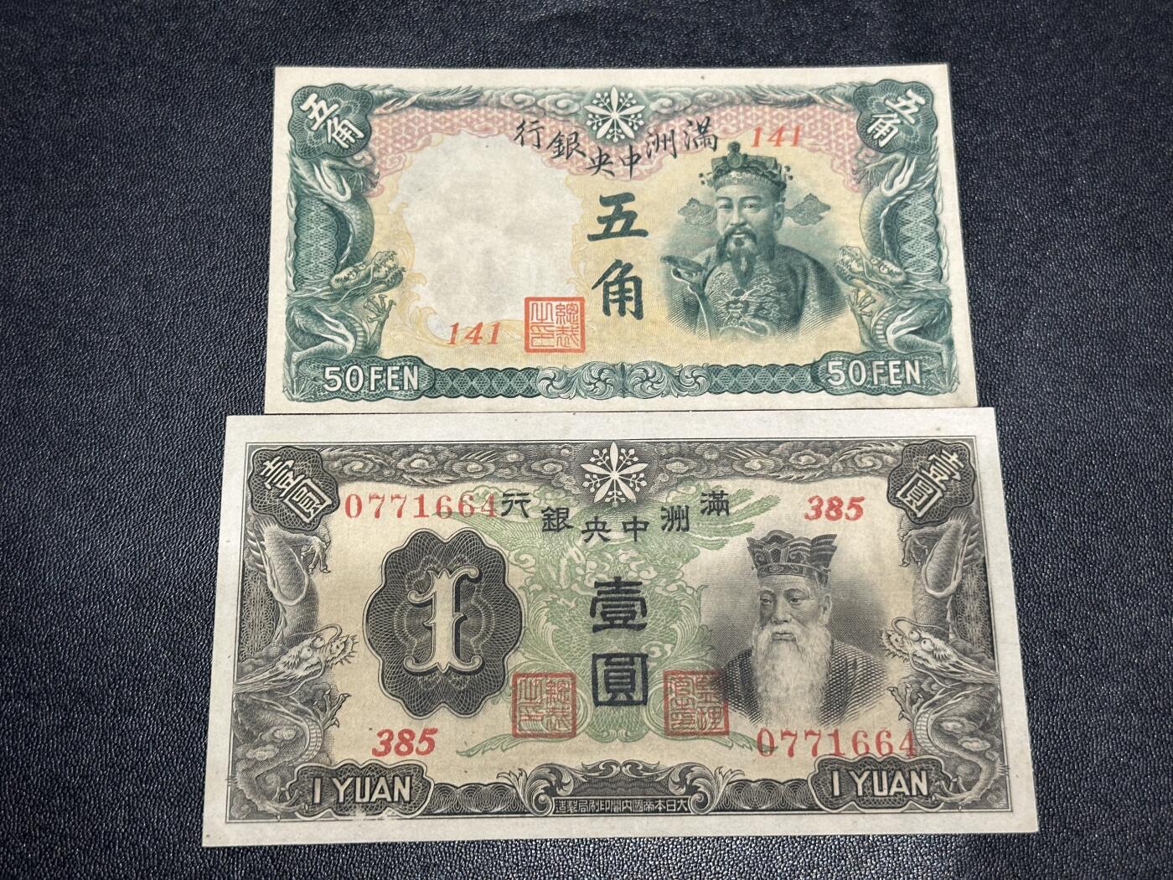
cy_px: 440
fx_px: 1627
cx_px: 586
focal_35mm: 48
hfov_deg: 39.7
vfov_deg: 30.3
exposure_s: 1/50
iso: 125
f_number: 1.78
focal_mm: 6.86
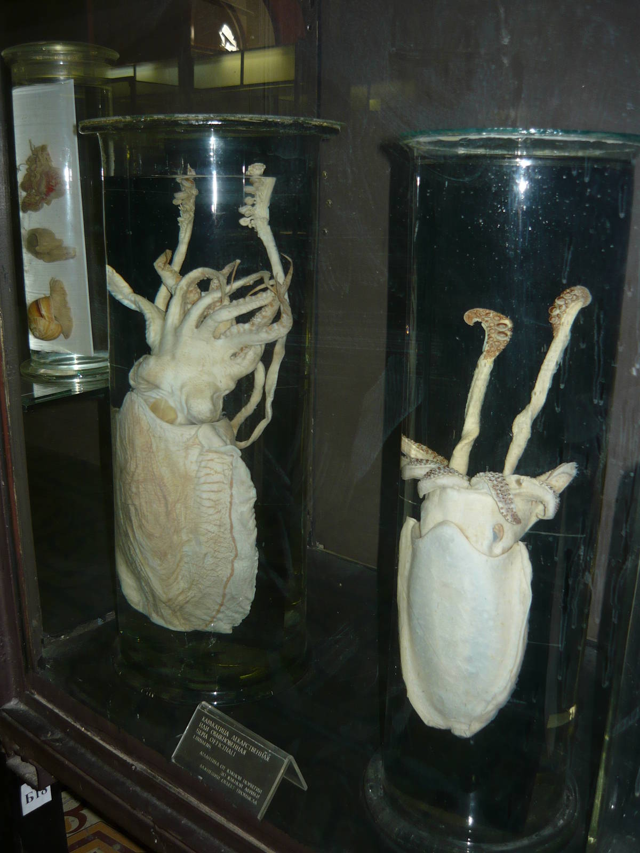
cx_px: 320
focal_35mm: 33
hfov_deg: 42.9
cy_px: 426
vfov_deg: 55.4
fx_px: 813
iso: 100
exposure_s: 1/30
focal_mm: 5.5
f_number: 2.8
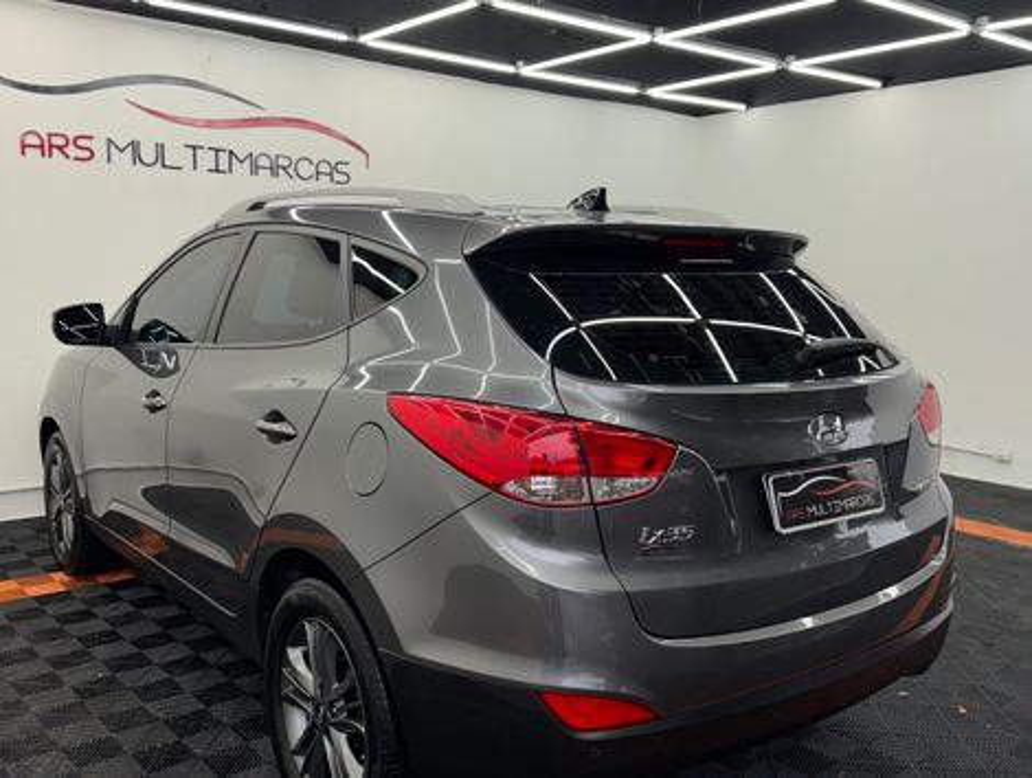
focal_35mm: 24
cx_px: 516
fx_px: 717
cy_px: 389
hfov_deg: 71.5
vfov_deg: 56.9
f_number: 1.78
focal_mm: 6.76
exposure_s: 1/120
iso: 125
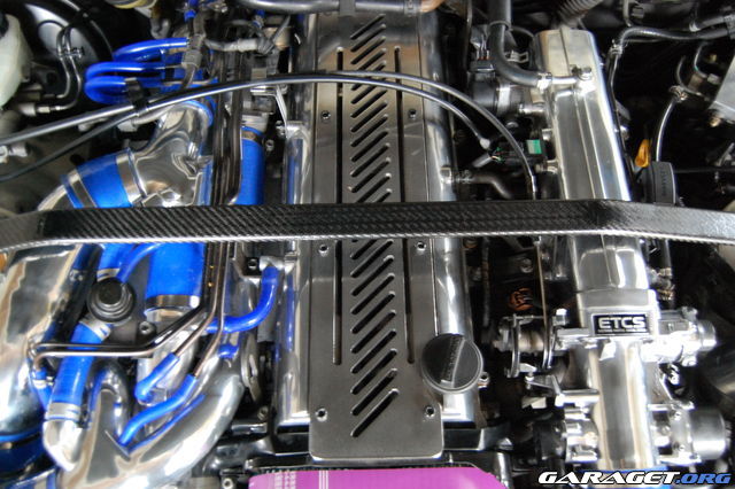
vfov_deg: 38.3
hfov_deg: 55.1
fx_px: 704
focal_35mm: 34
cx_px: 368
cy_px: 244
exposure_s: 1/2.5
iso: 1600
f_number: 3.8
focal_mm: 23
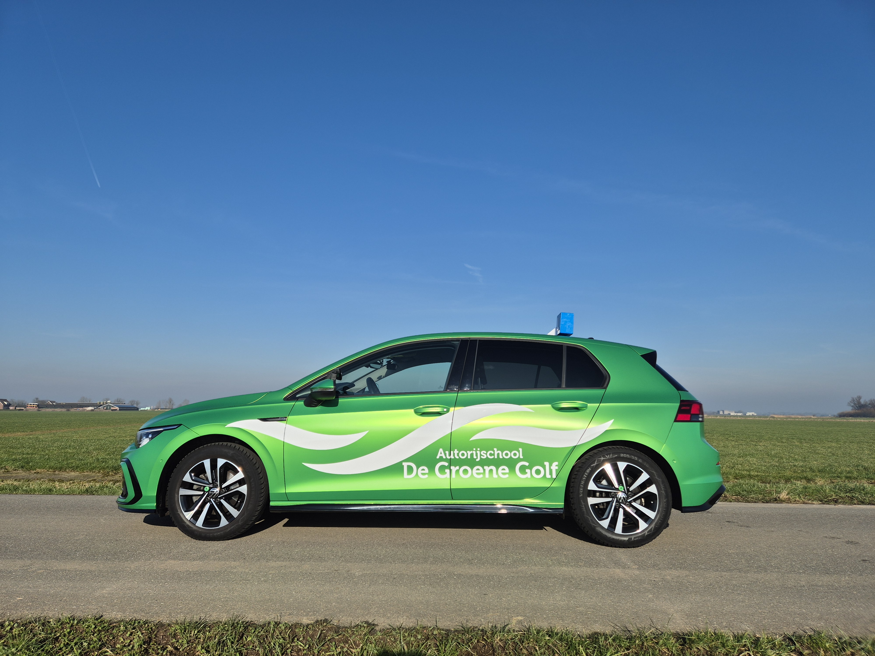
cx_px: 438
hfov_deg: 73.9
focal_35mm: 23
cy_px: 328
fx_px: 581
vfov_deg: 58.9
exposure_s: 1/2736
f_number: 1.8
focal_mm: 5.4
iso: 25
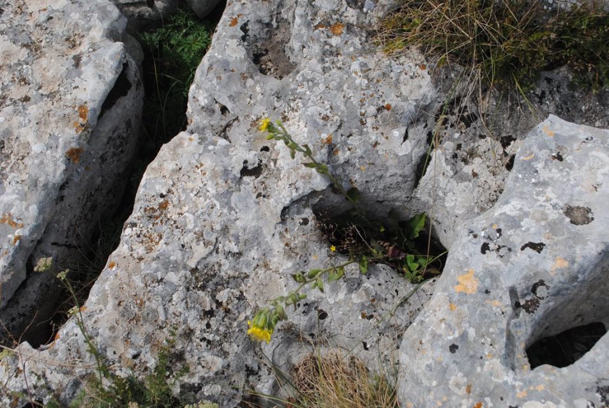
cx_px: 304
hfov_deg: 49.5
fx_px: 661
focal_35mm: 39
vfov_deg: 34.3
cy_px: 204
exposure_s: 1/400
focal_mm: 26
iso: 100
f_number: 8
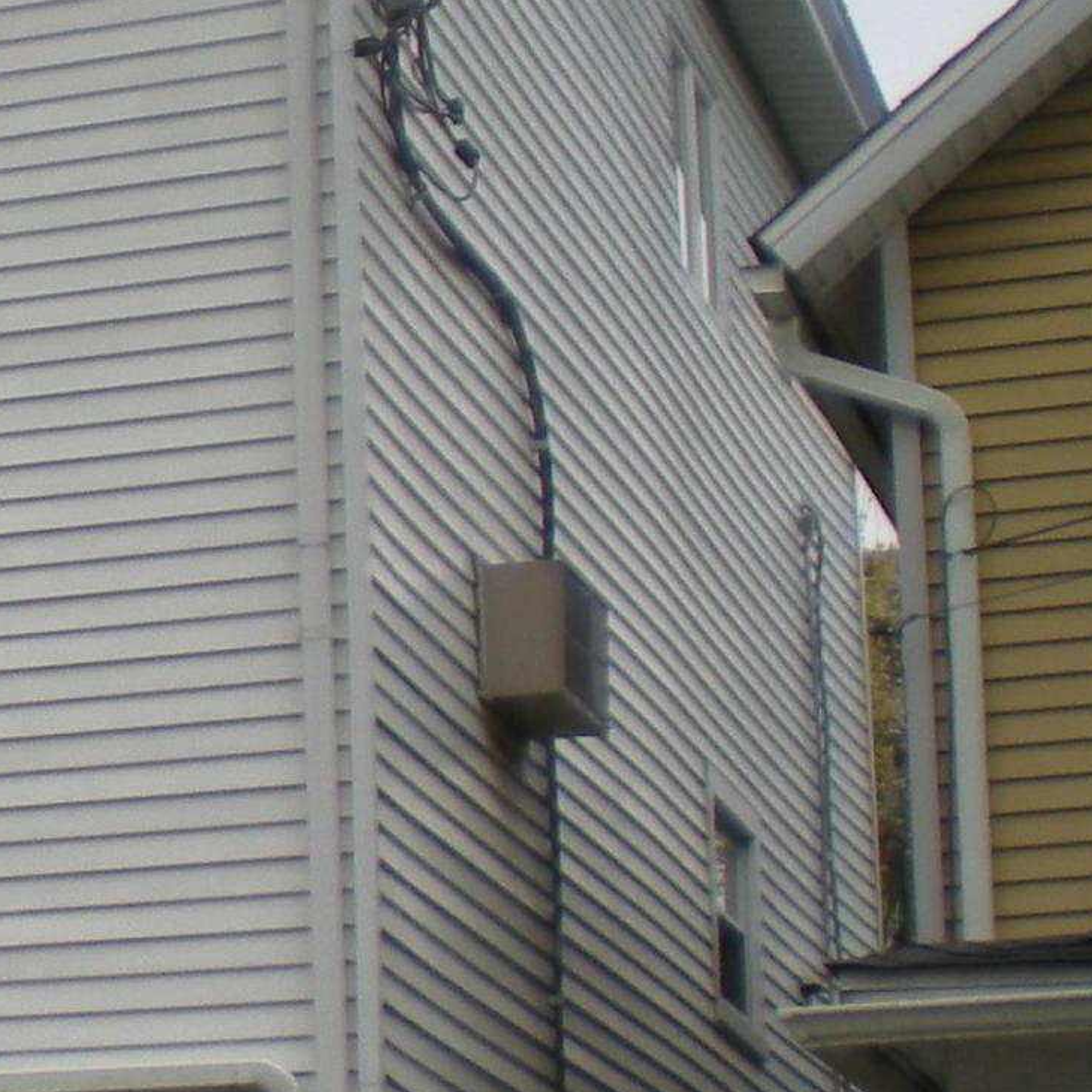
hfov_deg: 11.6
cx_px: -930
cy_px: 649
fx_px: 4925
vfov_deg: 12.6
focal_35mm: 138
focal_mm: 6.3
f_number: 3.1
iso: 64
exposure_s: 1/202
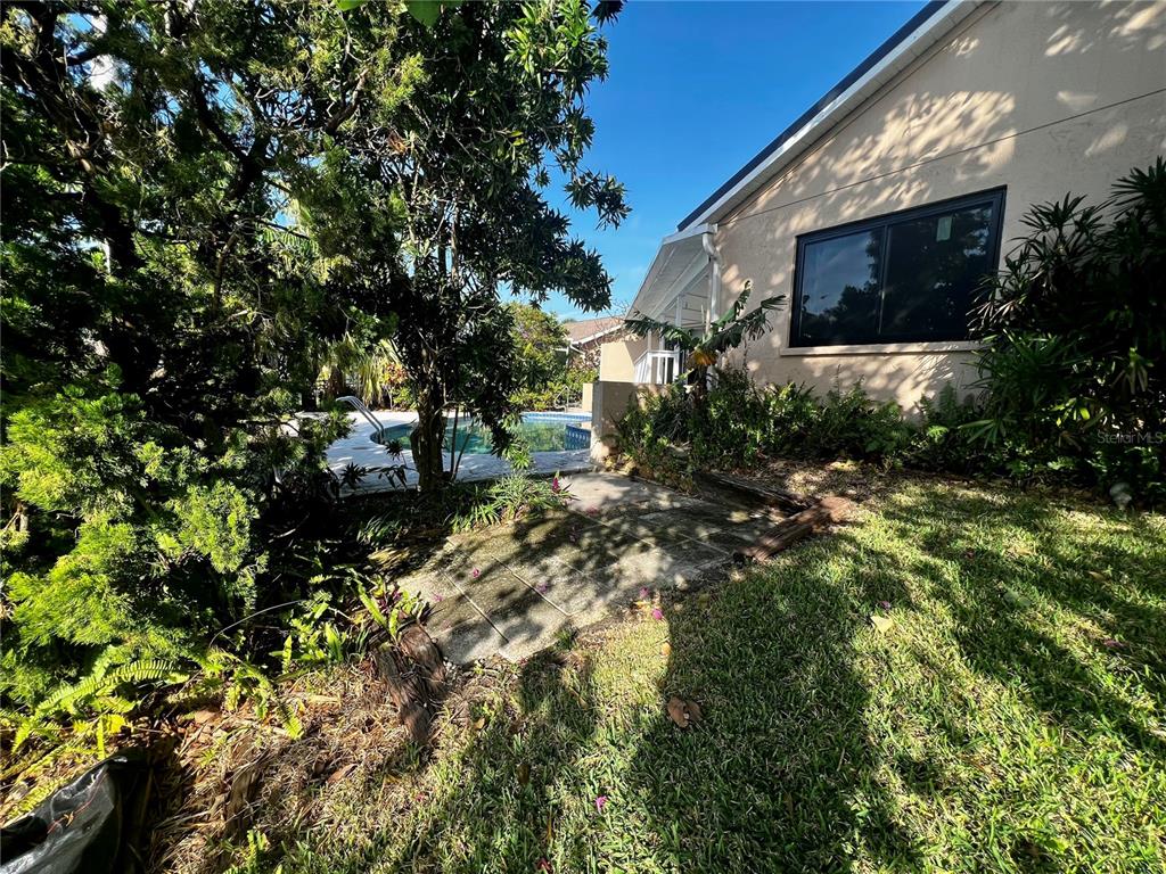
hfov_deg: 106.2
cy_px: 437
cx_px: 583
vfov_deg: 89.9
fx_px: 438
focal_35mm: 13
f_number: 1.8
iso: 32
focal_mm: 1.57
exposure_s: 1/457
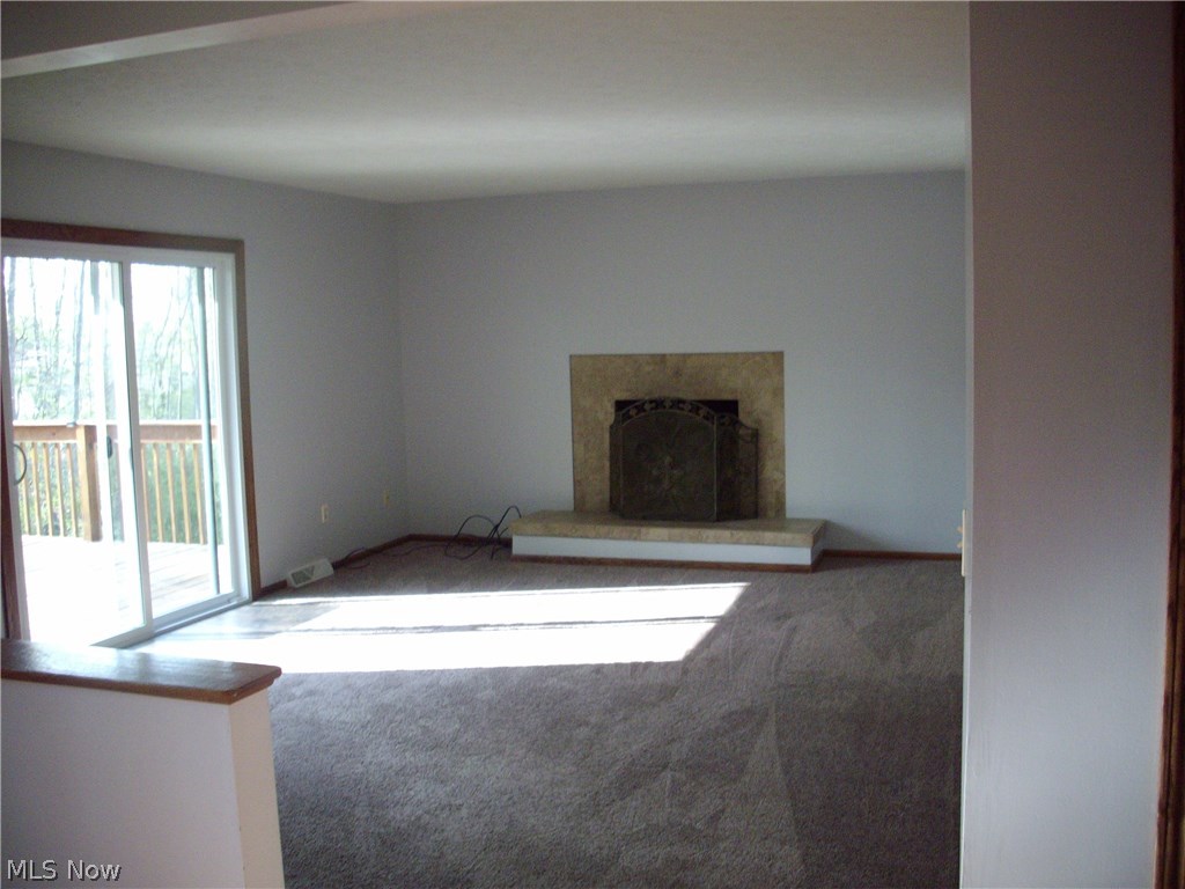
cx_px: 592
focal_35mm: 37
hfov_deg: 50.1
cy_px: 444
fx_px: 1267
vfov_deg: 38.7
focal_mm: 6.2
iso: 266
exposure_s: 1/50
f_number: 2.8
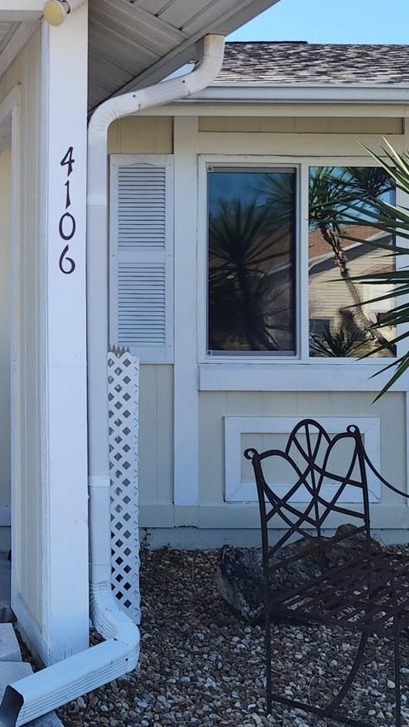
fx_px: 906
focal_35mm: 47
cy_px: 285
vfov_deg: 43.5
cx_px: -118
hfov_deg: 22.8
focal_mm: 6.4
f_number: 1.8
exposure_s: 1/426
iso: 12
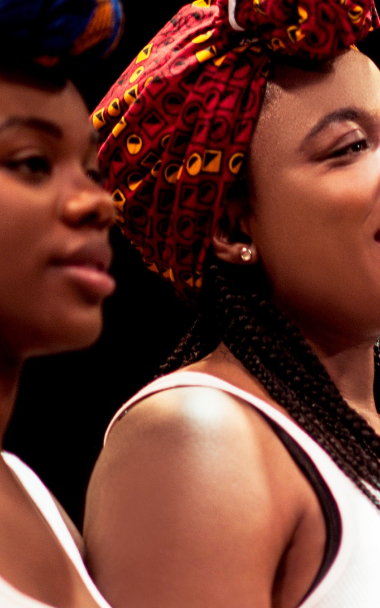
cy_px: 514
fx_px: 4075
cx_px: 543
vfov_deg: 8.5
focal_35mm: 246
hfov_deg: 5.3
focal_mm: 85
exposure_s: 1/320
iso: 250
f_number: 1.4
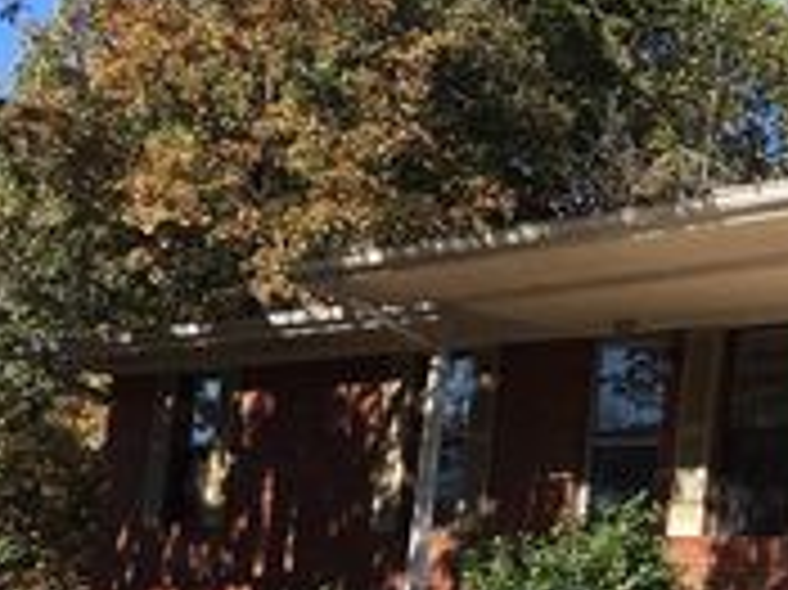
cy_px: 516
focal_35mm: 83
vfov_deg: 17.5
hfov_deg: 21.3
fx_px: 1888
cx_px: 1027
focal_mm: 4.15
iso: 25
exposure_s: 1/999
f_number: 2.2
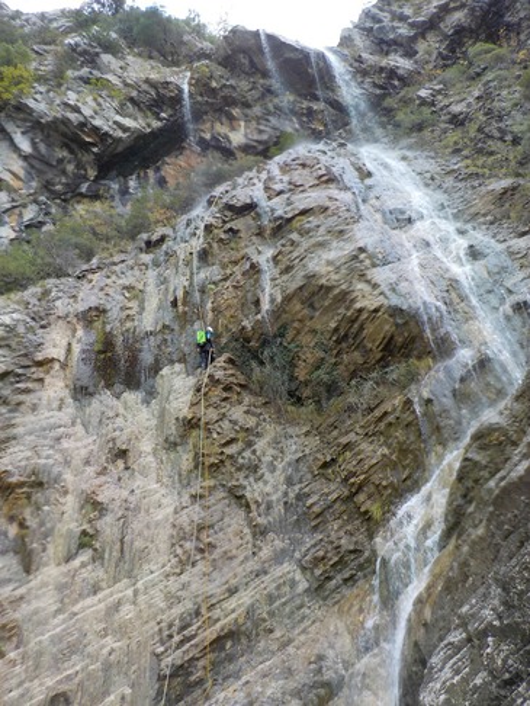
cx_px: 265
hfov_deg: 46.8
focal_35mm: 30
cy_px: 353
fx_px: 612
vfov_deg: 59.9
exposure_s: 1/80
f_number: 3.3
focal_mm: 4.1
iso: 125
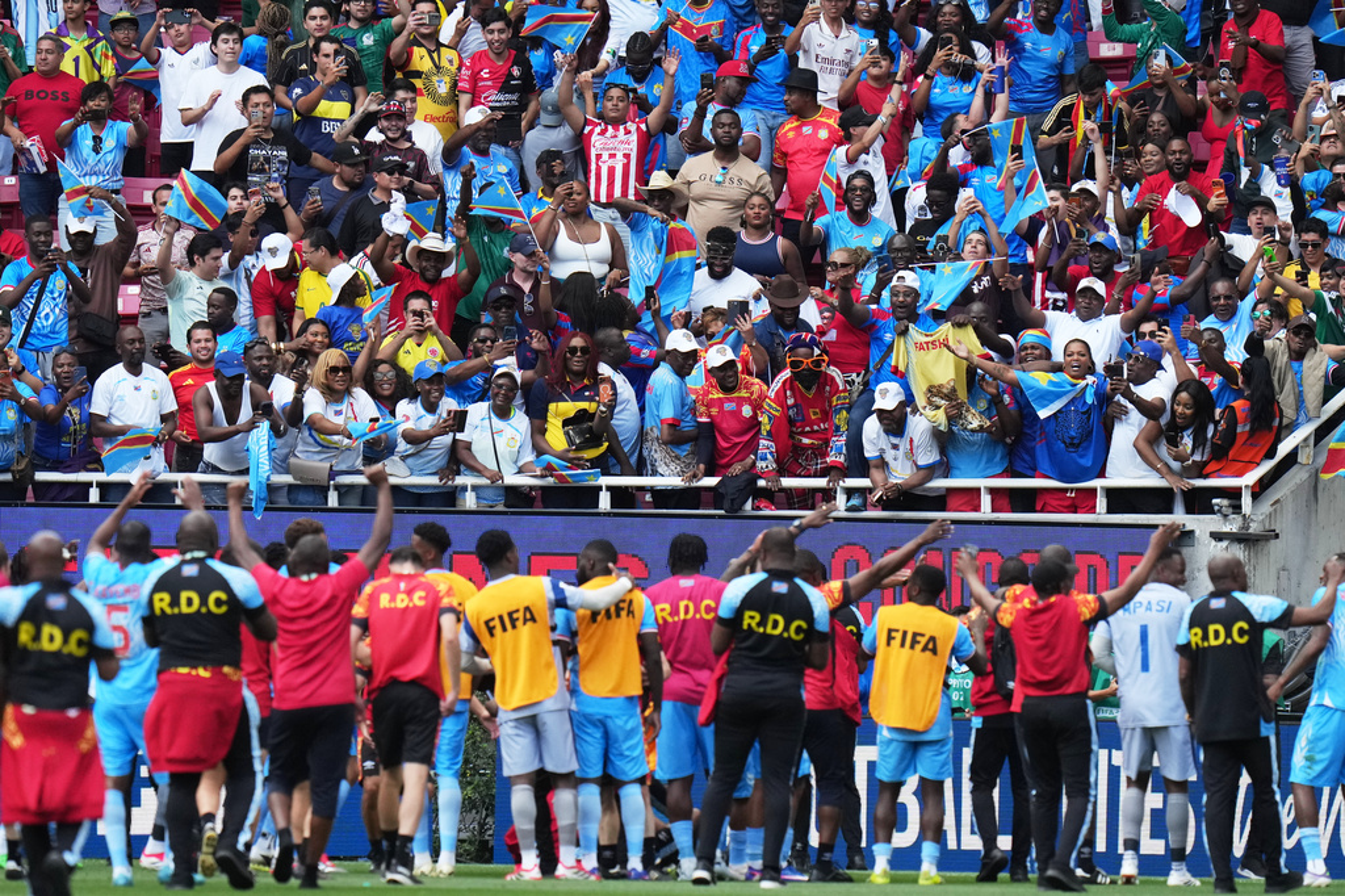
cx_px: 672
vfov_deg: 2.3
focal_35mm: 600
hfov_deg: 3.4
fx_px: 22408
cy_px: 448
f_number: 4
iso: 2000
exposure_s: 1/2500
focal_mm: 400
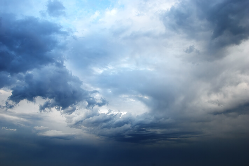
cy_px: 83
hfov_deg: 53.1
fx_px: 249
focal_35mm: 36
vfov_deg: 37.0
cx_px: 124
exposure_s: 1/15
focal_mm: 24
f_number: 11
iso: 100
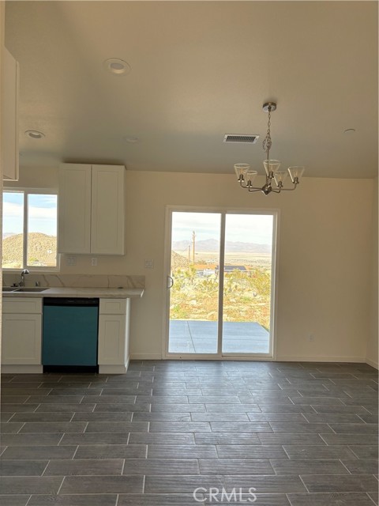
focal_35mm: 26
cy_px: 253
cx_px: 190
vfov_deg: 67.3
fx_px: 380
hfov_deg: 53.1
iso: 64
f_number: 1.6
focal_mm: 5.96
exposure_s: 1/531
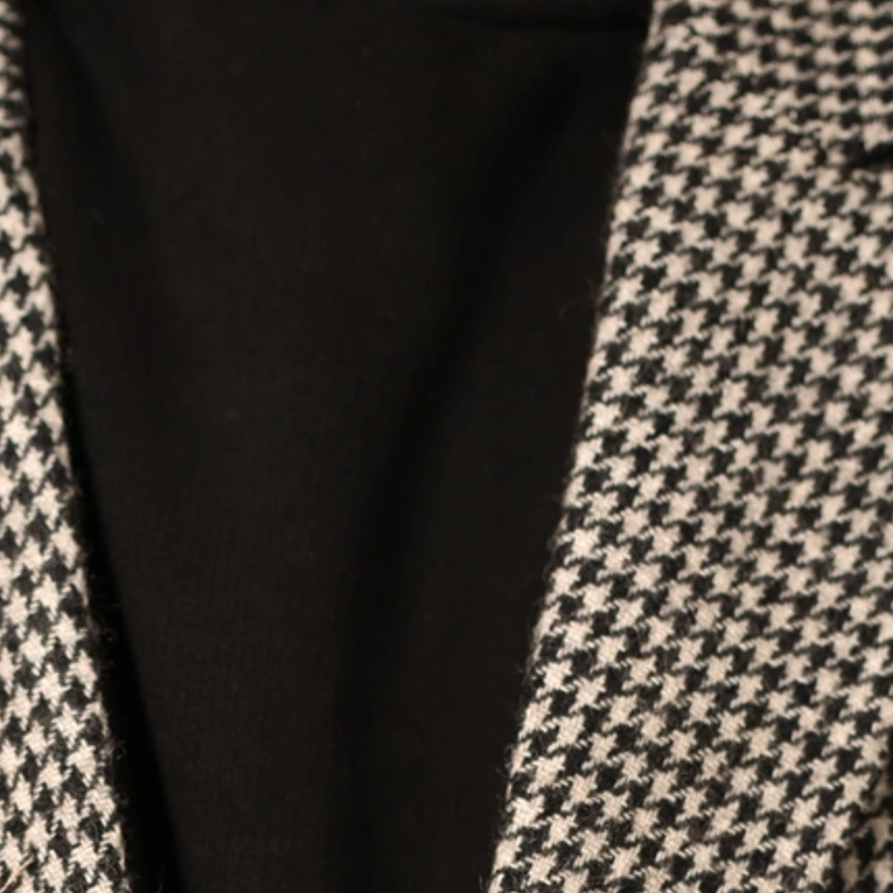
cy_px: 1516
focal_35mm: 163
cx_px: 349
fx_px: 4757
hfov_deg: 10.7
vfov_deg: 10.2
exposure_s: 1/1000
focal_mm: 50
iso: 160
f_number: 2.2
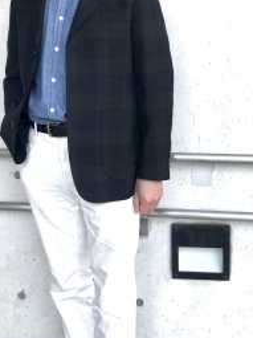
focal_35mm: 55
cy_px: 150
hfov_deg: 26.5
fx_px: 536
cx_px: 99
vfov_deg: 34.9
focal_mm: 3.99
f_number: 1.8
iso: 40
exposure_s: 1/120
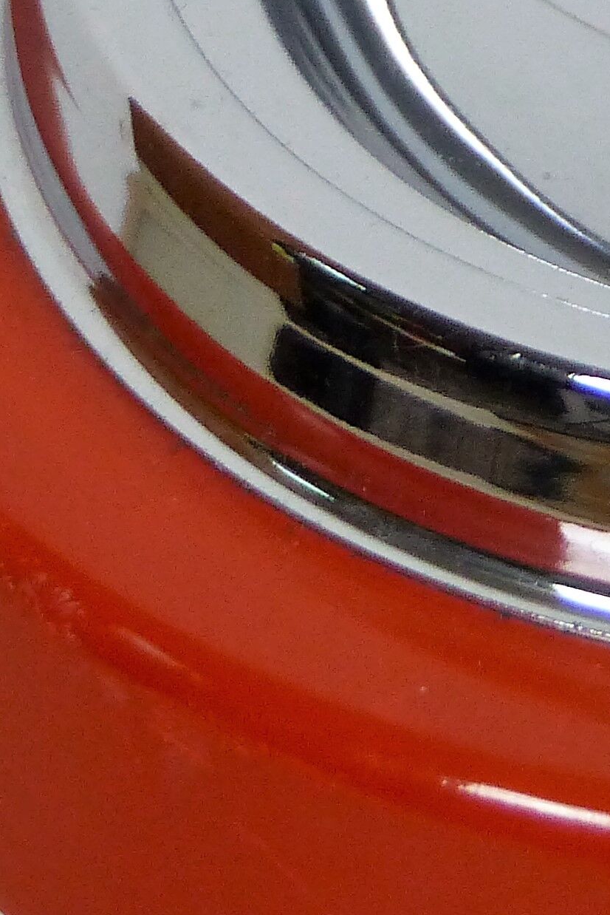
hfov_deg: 2.3
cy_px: 262
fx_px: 15189
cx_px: 1051
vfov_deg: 3.4
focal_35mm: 598
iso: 320
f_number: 2.8
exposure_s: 1/80
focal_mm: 29.2
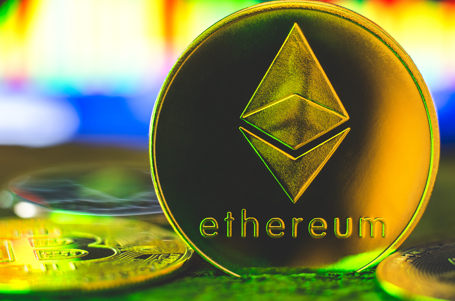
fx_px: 946
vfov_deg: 18.1
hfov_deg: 27.0
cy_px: 150
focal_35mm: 75
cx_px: 228
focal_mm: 50
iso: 200
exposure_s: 1/2.5
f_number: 4
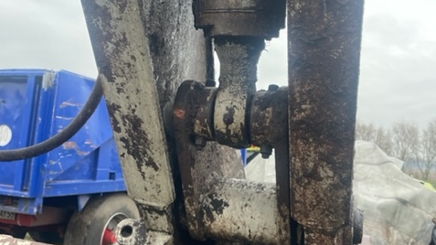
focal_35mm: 38
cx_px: 218
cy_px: 101
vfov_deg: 31.1
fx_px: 439
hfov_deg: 52.8
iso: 64
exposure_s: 1/121
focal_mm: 4.2
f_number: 1.6
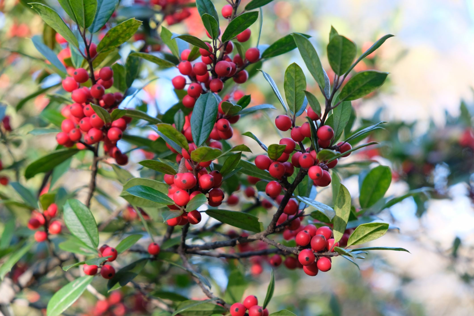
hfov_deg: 24.5
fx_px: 1093
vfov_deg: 16.5
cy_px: 158
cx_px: 237
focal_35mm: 83
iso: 400
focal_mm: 55
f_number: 4
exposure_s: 1/105
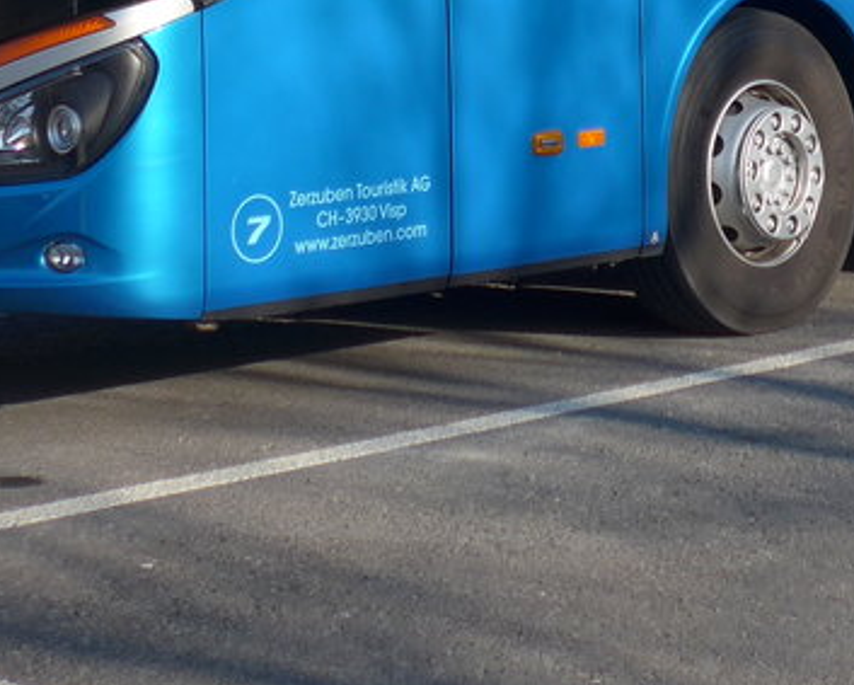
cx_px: 619
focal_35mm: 116
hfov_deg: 16.5
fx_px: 2934
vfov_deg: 12.6
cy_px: -385
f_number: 2.4
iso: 80
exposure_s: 1/1300
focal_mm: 7.5
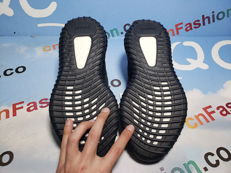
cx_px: 116
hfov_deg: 67.3
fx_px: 174
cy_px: 86
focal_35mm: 26
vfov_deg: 53.1
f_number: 2.4
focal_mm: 4.3
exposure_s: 1/156
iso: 50
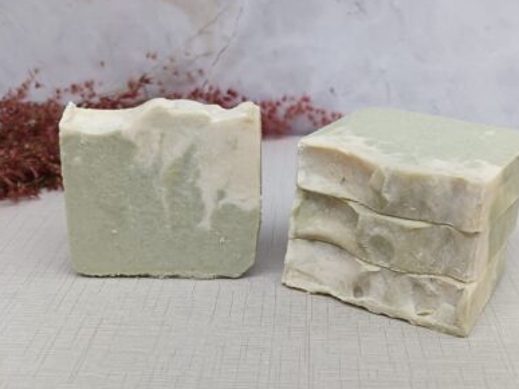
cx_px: 274
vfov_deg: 28.5
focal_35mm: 51
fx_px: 764
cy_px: 194
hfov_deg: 37.5
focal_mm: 7.08
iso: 64
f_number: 4.5
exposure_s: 1/101
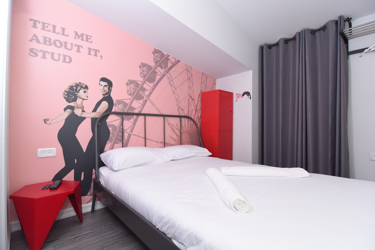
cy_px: 125
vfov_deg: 67.4
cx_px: 188
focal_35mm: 18
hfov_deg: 90.0
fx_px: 188
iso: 1600
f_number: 14
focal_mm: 18
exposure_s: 1/250
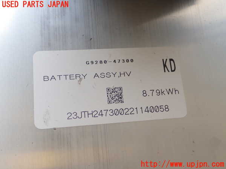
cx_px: 113
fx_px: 261
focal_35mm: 40
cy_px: 84
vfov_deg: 36.0
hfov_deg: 46.8
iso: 100
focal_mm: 7.34
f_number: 2.8
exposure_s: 1/100
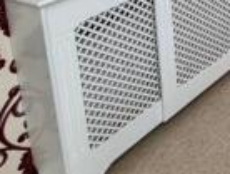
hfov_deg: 21.0
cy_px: -91
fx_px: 393
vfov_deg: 20.9
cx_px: 422
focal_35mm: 59
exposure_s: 1/95
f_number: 2.2
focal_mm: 2.22
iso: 160
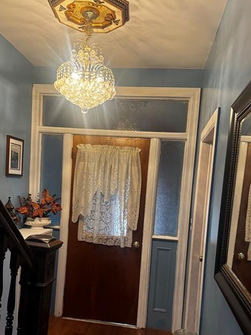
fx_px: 309
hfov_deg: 44.1
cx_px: 119
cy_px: 208
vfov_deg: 56.2
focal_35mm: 32
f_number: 1.78
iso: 640
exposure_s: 1/60
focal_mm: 6.76
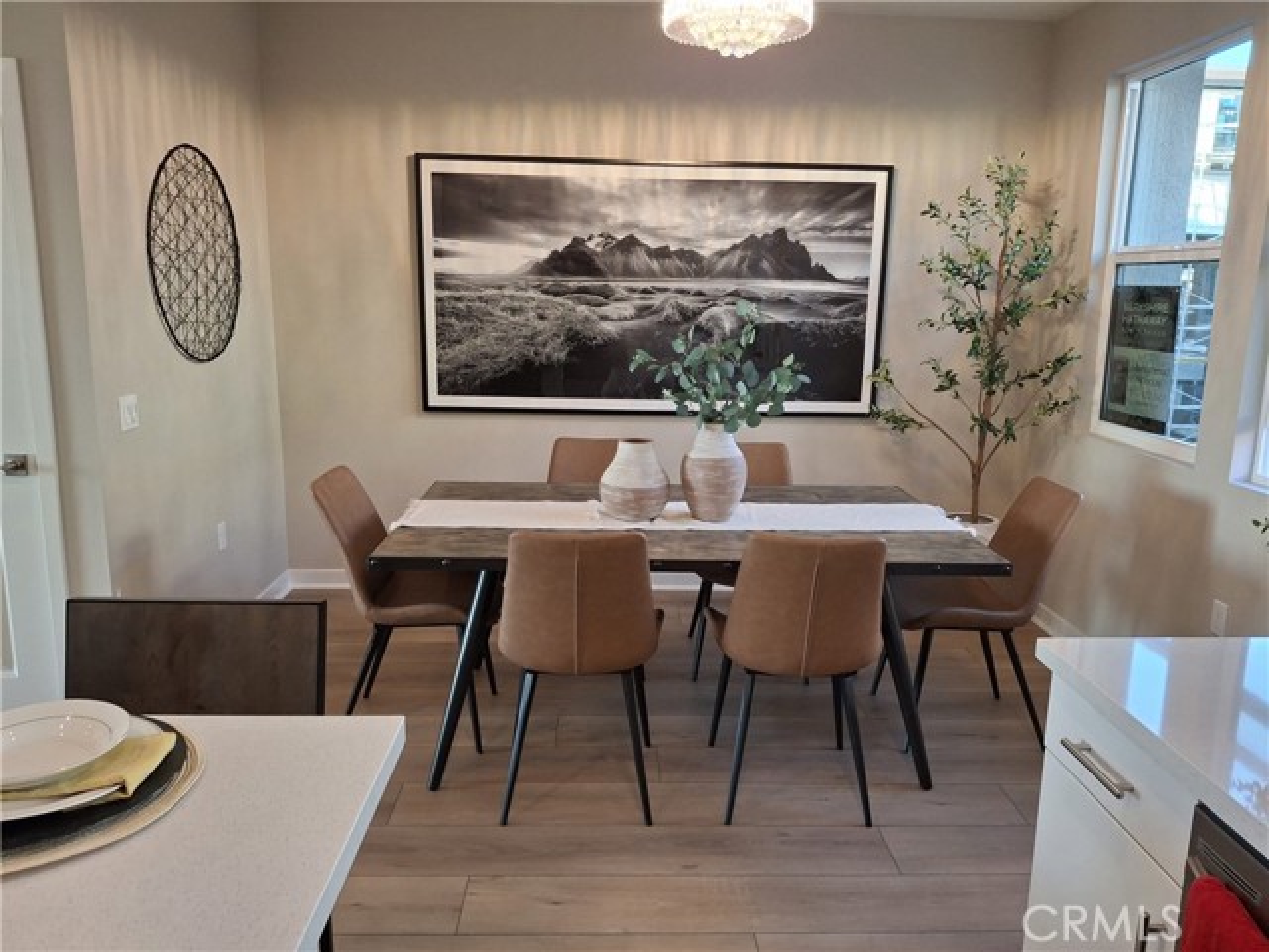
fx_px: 916
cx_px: 634
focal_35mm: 25
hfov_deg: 69.4
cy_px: 476
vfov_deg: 54.9
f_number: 1.8
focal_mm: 4.69
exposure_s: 1/120
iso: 160
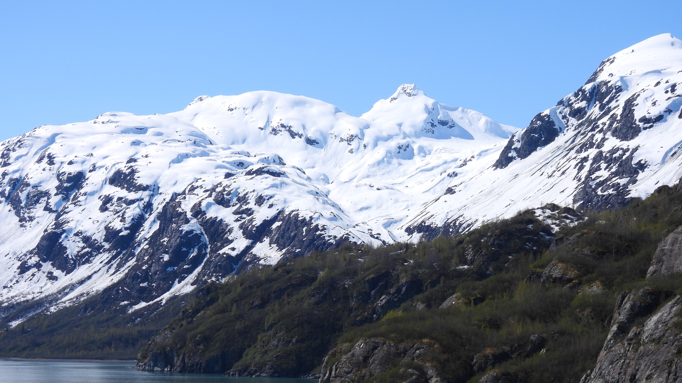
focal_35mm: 88
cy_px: 235
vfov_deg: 13.7
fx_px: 1591
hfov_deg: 24.2
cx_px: 344
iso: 100
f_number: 4
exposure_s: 1/1600
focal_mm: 14.3
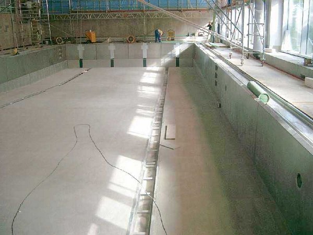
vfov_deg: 38.7
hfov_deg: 50.1
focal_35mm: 37
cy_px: 118
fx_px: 335
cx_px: 156
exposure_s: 1/125
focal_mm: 7.6
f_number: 2.6
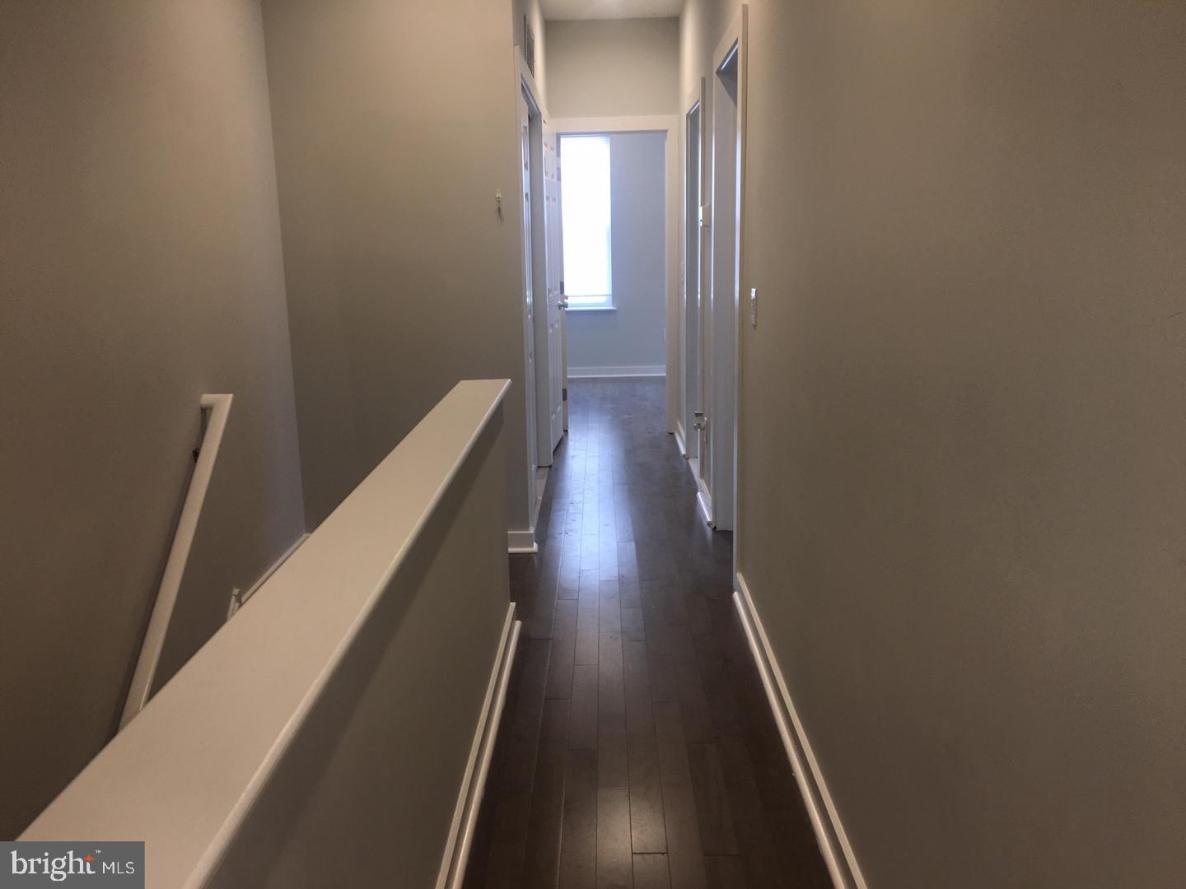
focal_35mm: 29
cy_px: 444
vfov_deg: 48.2
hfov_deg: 61.7
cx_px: 593
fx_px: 994
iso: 25
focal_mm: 4.15
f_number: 2.2
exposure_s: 1/33
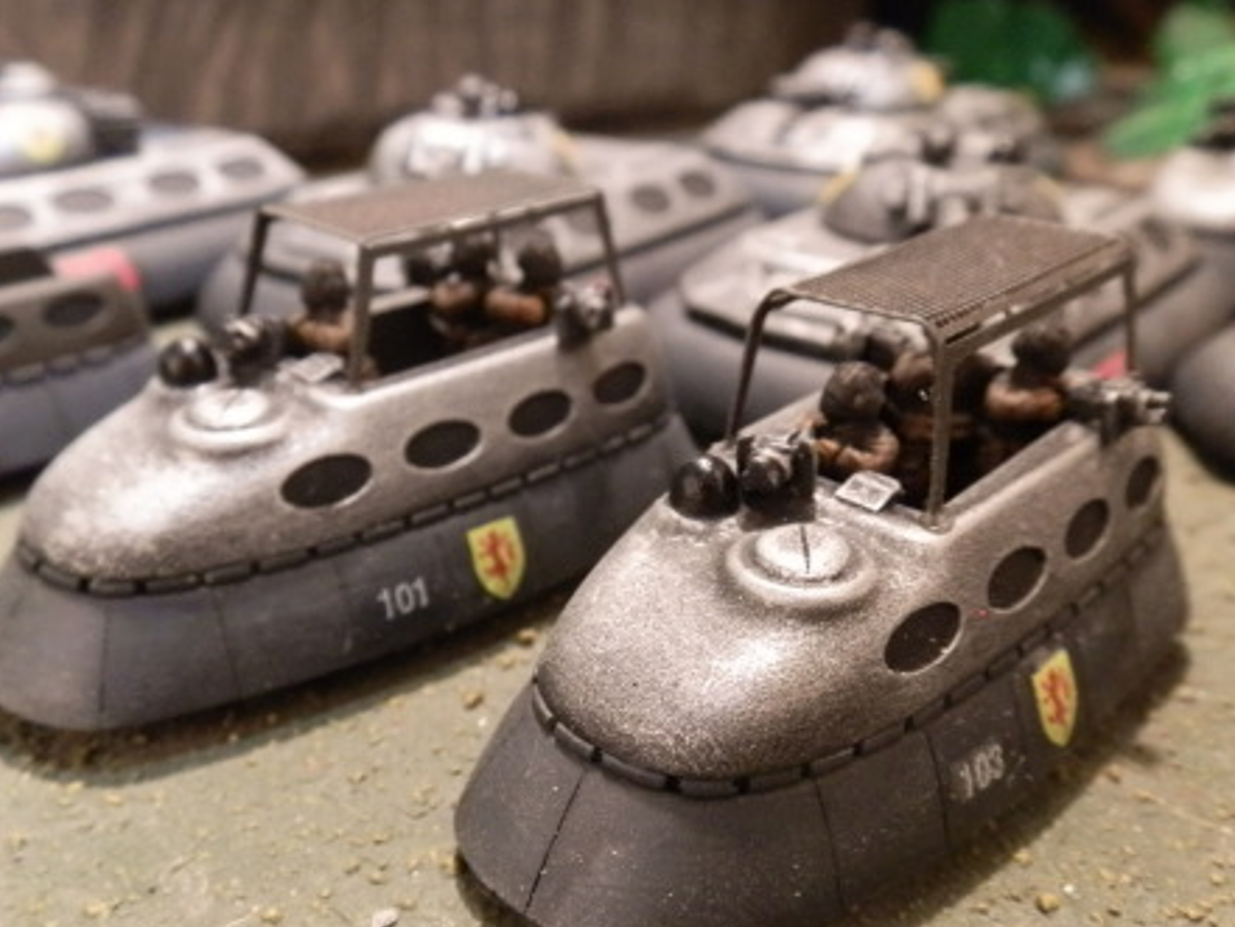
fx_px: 1213
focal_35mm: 34
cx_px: 574
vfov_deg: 41.7
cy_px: 541
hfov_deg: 53.9
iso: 400
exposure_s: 1/40
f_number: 3.1
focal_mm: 5
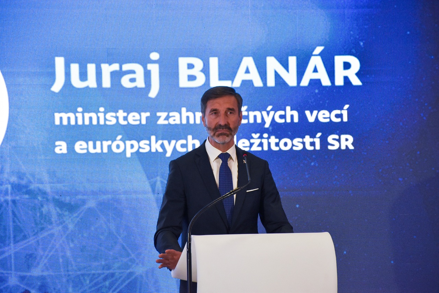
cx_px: 220
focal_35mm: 210
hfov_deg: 9.8
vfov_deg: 6.5
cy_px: 146
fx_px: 2560
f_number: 5.6
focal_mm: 140
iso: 1400
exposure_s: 1/125
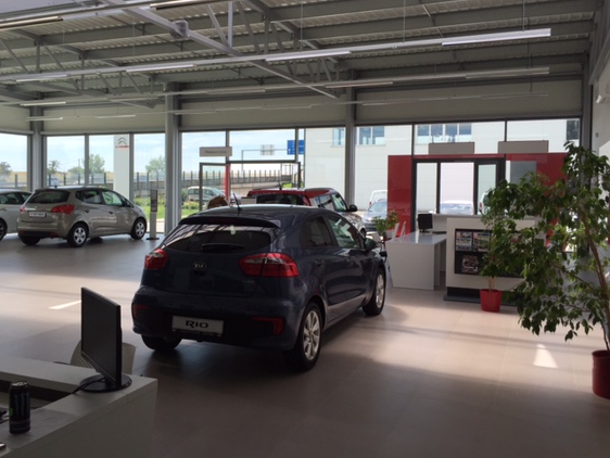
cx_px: 280
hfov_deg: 55.3
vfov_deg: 42.9
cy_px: 200
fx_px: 582
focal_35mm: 33
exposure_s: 1/1068
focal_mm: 4.15
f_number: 2.2
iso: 32
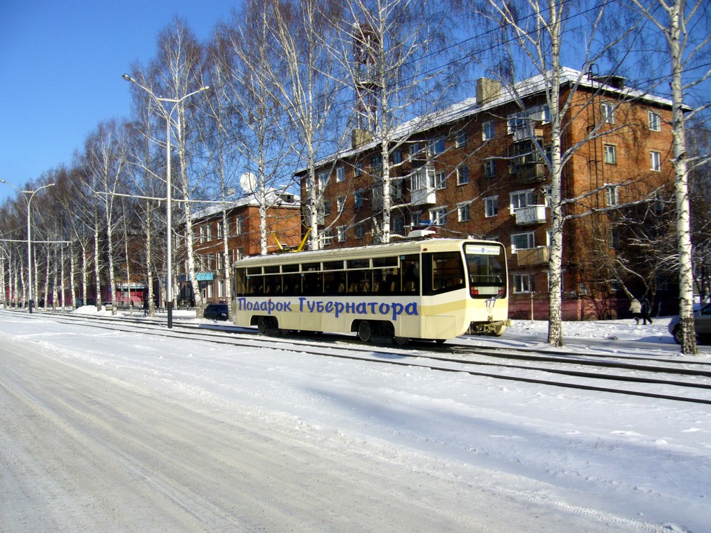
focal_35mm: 35
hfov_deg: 52.6
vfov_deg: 40.7
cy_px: 266
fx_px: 719
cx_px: 356
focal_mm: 5.8
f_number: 5.6
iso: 80
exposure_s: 1/400
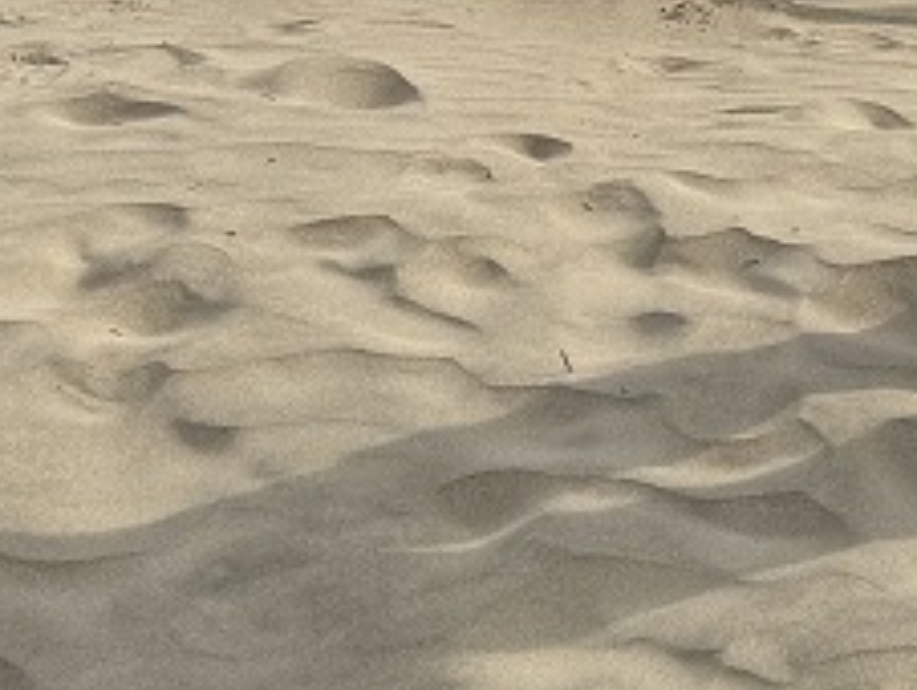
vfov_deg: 12.3
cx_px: 917
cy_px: -718
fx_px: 2811
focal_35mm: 106
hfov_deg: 18.1
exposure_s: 1/9091
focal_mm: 6.76
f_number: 1.78
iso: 80
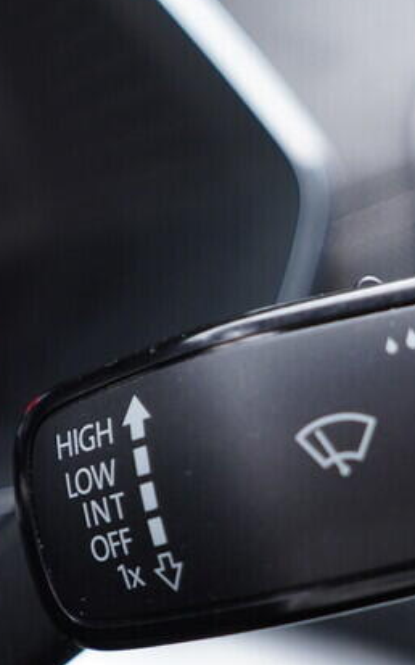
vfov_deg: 22.8
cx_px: 285
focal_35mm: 91
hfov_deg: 14.3
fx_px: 1647
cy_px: 410
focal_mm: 24
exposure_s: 1/40
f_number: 2.8
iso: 320
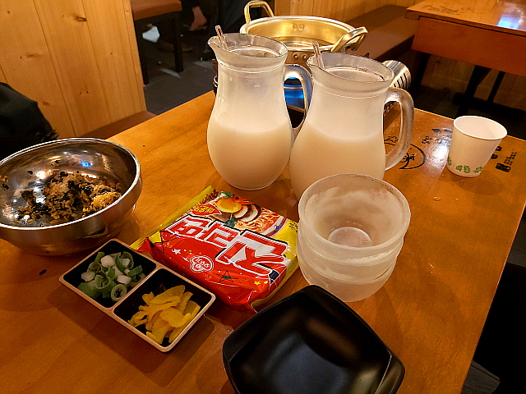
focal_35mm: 25
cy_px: 197
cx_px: 263
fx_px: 380
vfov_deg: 54.9
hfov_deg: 69.4
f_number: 2
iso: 500
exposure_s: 1/24
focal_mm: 4.58
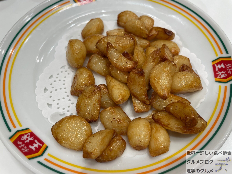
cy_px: 87
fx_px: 174
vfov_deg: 53.1
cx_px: 116
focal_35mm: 26
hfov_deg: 67.3
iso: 32
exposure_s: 1/123
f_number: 1.6
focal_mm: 4.2
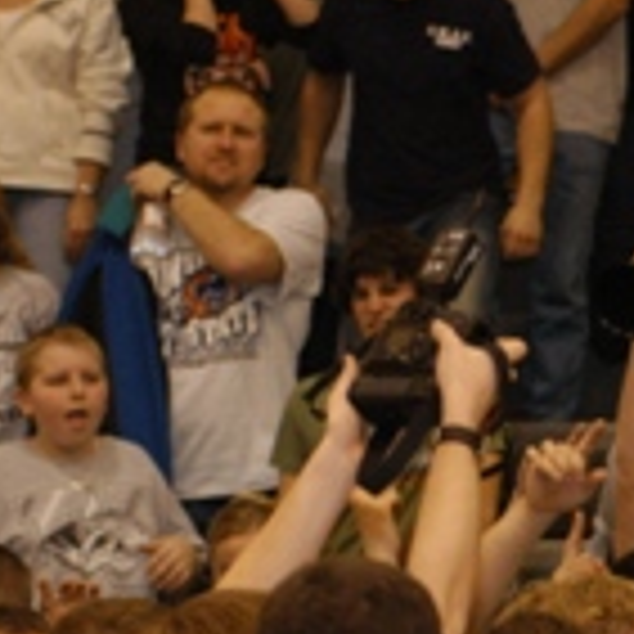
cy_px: 850
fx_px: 9034
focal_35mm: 436
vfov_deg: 4.0
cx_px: 1322
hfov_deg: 4.0
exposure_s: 1/160
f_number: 3.5
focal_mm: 80
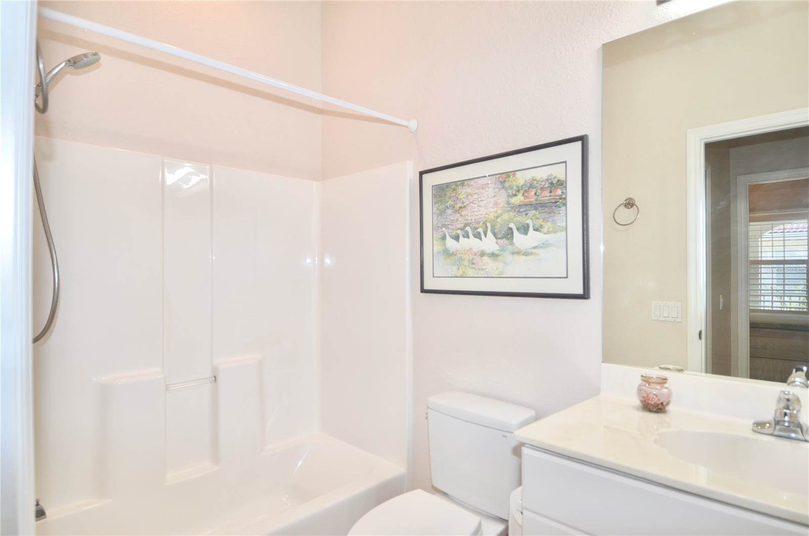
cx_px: 404
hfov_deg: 53.2
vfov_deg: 36.7
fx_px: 807
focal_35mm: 36
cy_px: 268
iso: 200
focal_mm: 24
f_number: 4.5
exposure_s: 1/80
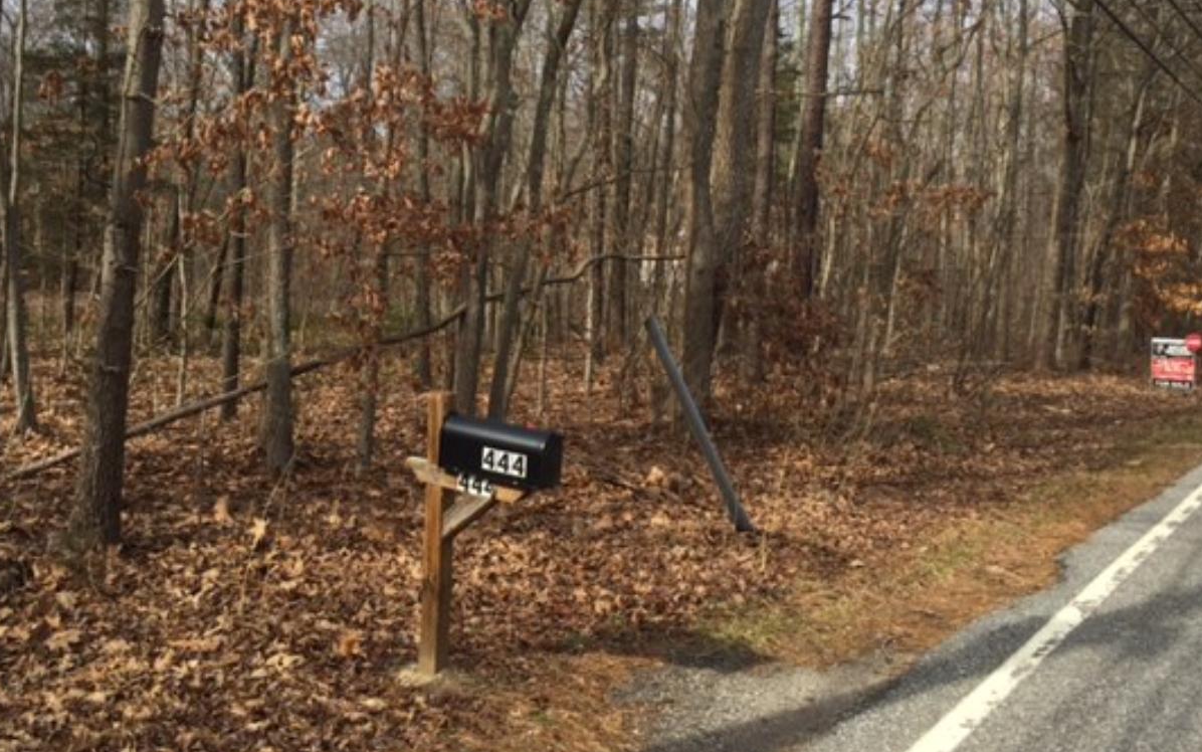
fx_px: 1212
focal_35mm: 37
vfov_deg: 34.1
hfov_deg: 52.5
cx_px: 507
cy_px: 242
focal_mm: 4.15
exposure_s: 1/1068
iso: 32
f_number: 2.2
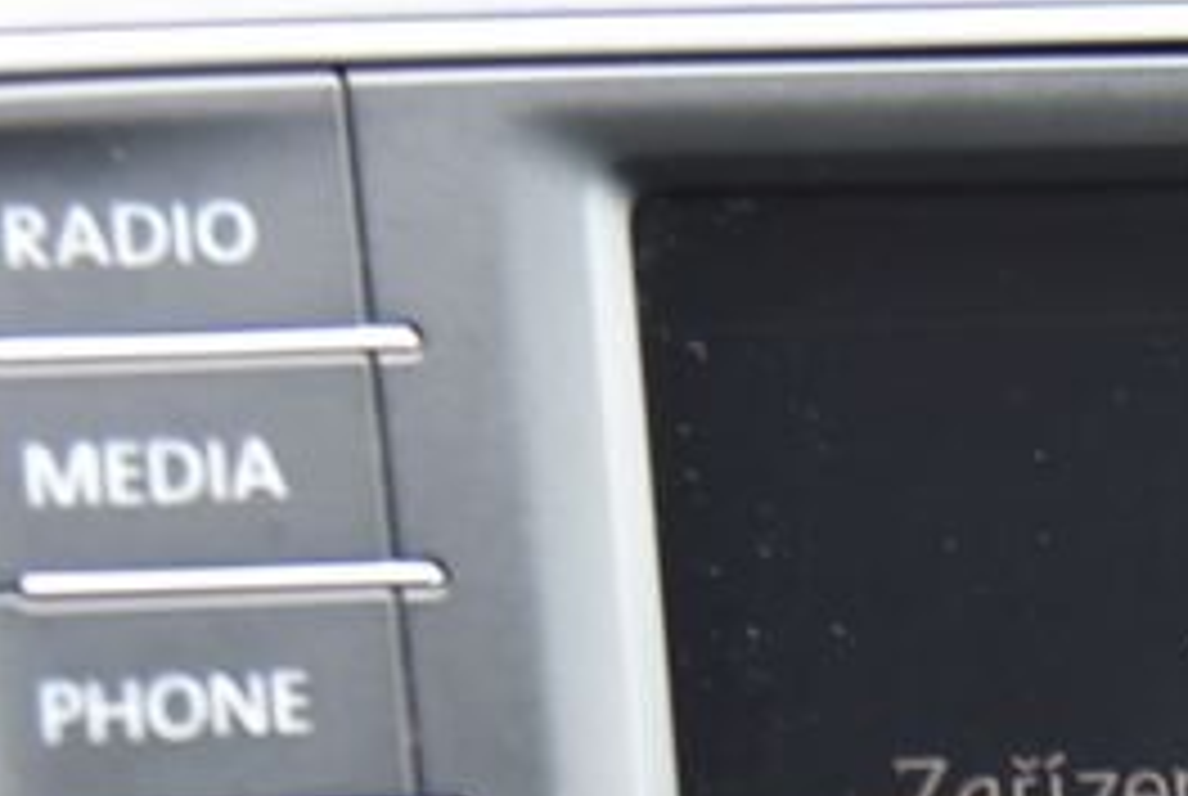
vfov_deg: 6.4
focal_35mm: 213
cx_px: 1575
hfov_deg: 9.5
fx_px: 7041
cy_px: 1016
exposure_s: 1/13
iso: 500
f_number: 4
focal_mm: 55
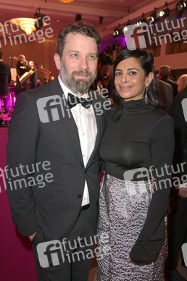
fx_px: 258
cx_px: 95
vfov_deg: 57.3
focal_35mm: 33
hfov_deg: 39.9
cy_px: 142
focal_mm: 32
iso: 1250
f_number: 5
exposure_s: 1/40
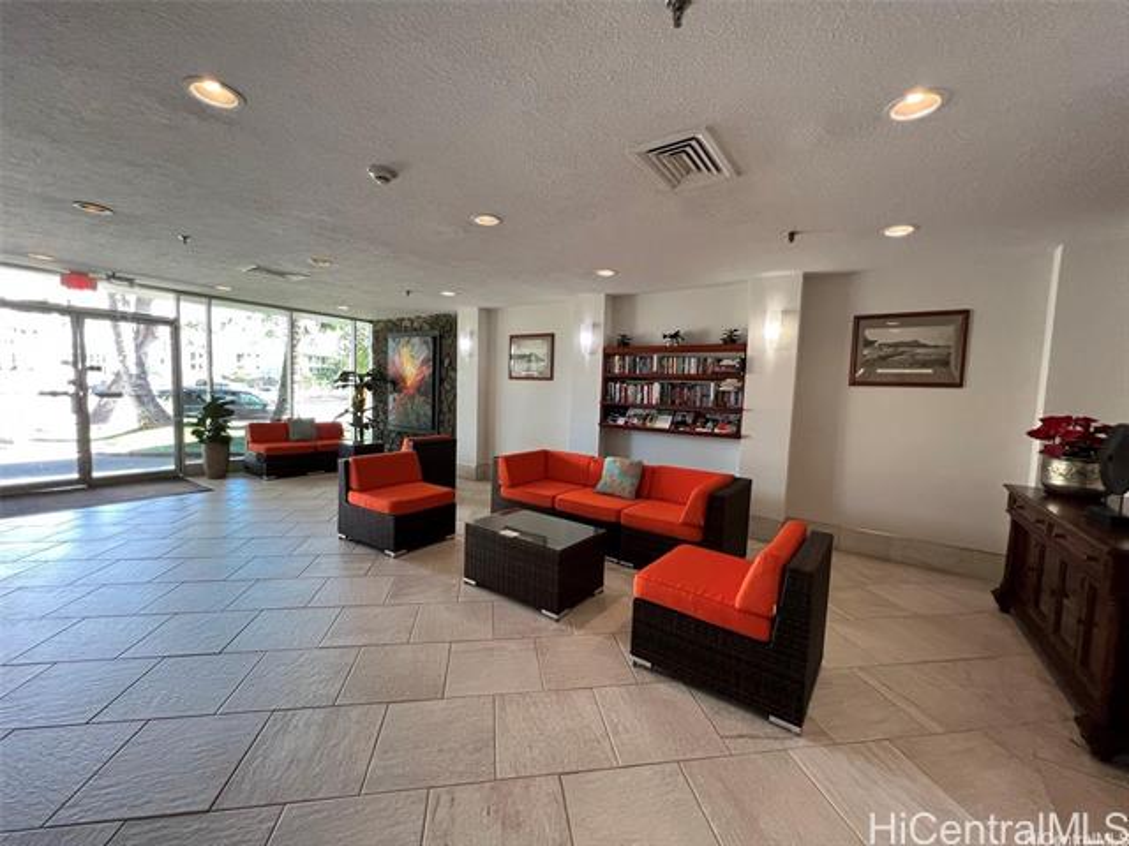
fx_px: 424
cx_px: 564
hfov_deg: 106.2
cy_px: 423
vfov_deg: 89.9
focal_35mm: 13
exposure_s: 1/60
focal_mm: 1.57
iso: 250
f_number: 1.8
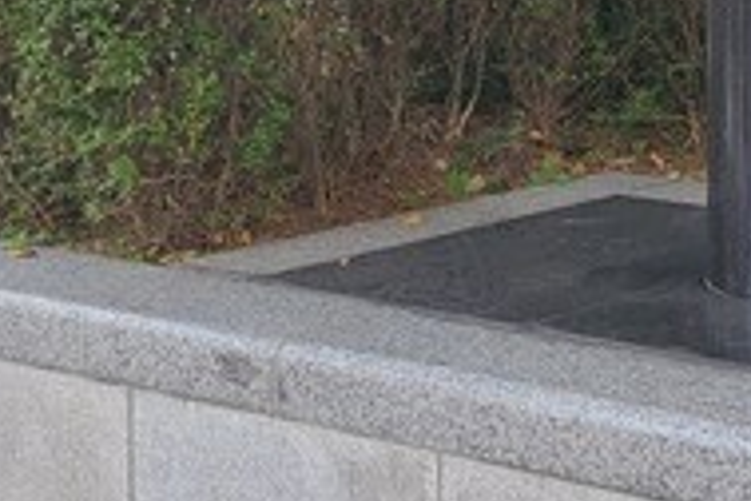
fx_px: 1794
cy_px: -44
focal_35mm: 86
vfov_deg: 15.5
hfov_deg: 20.3
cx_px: 1128
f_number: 1.8
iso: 50
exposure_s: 1/203
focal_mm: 4.25
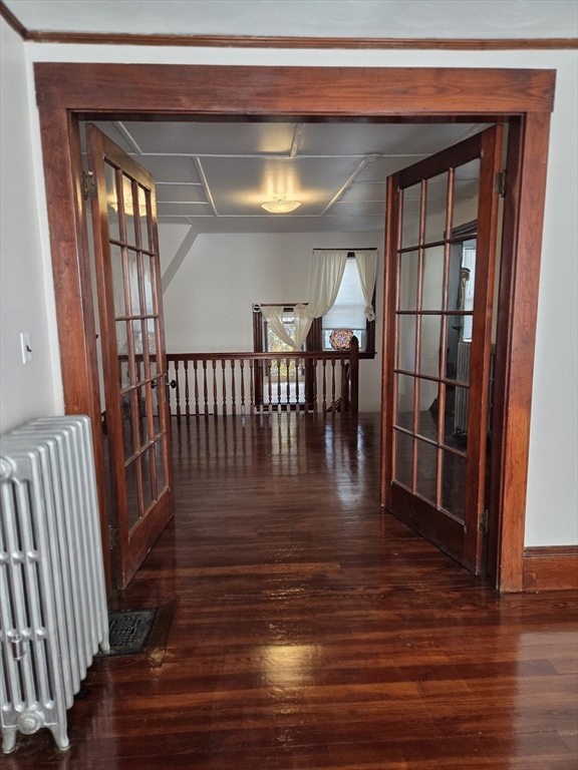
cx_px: 289
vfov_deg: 73.9
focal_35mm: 23
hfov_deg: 58.9
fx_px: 512
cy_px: 385
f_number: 1.8
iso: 200
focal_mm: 5.4
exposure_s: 1/120
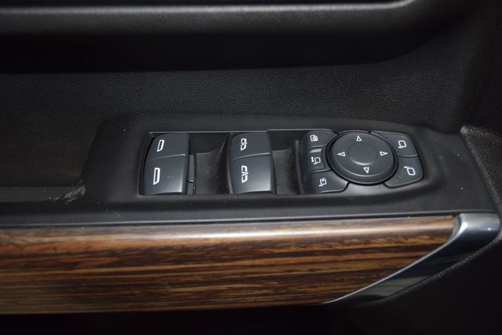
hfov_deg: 57.2
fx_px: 460
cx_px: 251
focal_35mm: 33
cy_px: 168
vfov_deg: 40.0
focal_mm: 22
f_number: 4
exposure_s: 1/30
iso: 400
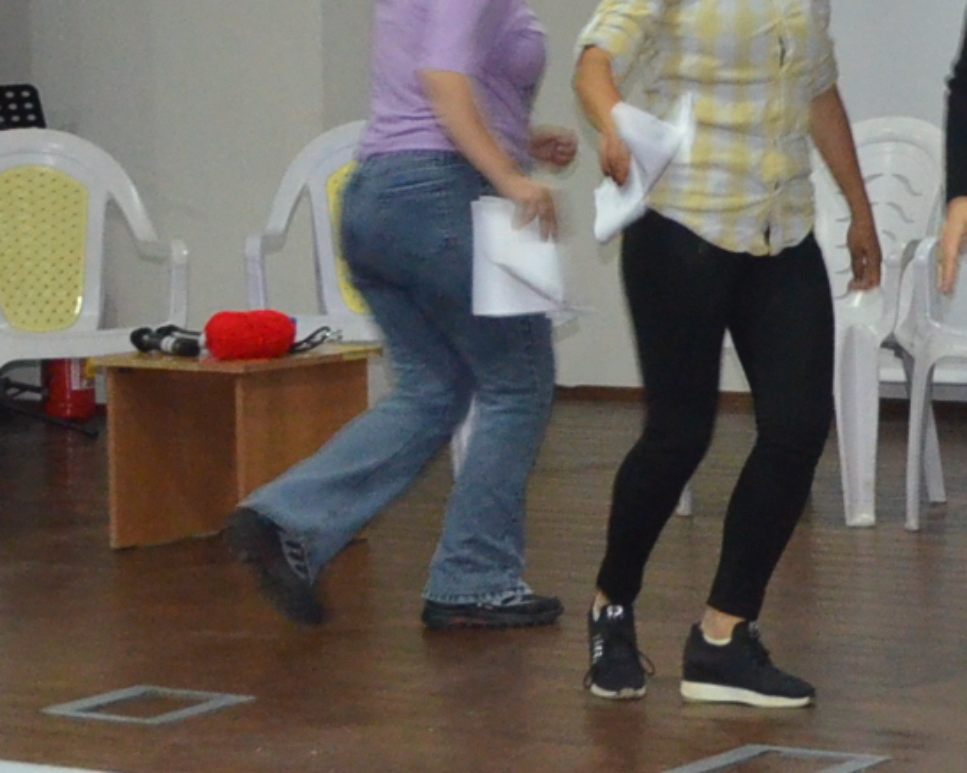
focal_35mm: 139
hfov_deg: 13.6
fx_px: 3977
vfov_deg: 11.0
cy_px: 113
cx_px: 1008
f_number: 3.8
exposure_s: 1/60
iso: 2500
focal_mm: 22
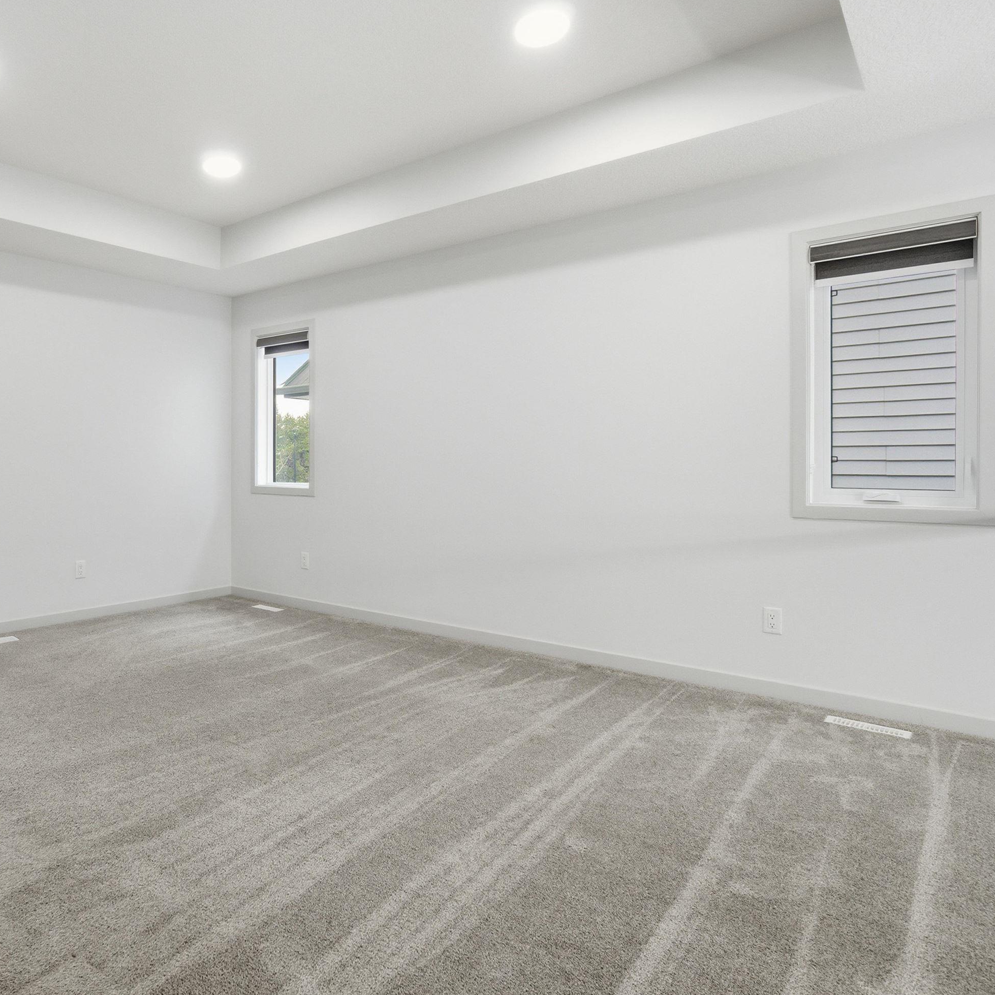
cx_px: 318
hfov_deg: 72.2
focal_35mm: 20
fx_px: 650
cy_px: 480
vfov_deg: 74.8
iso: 400
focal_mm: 10
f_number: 8
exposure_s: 1/200
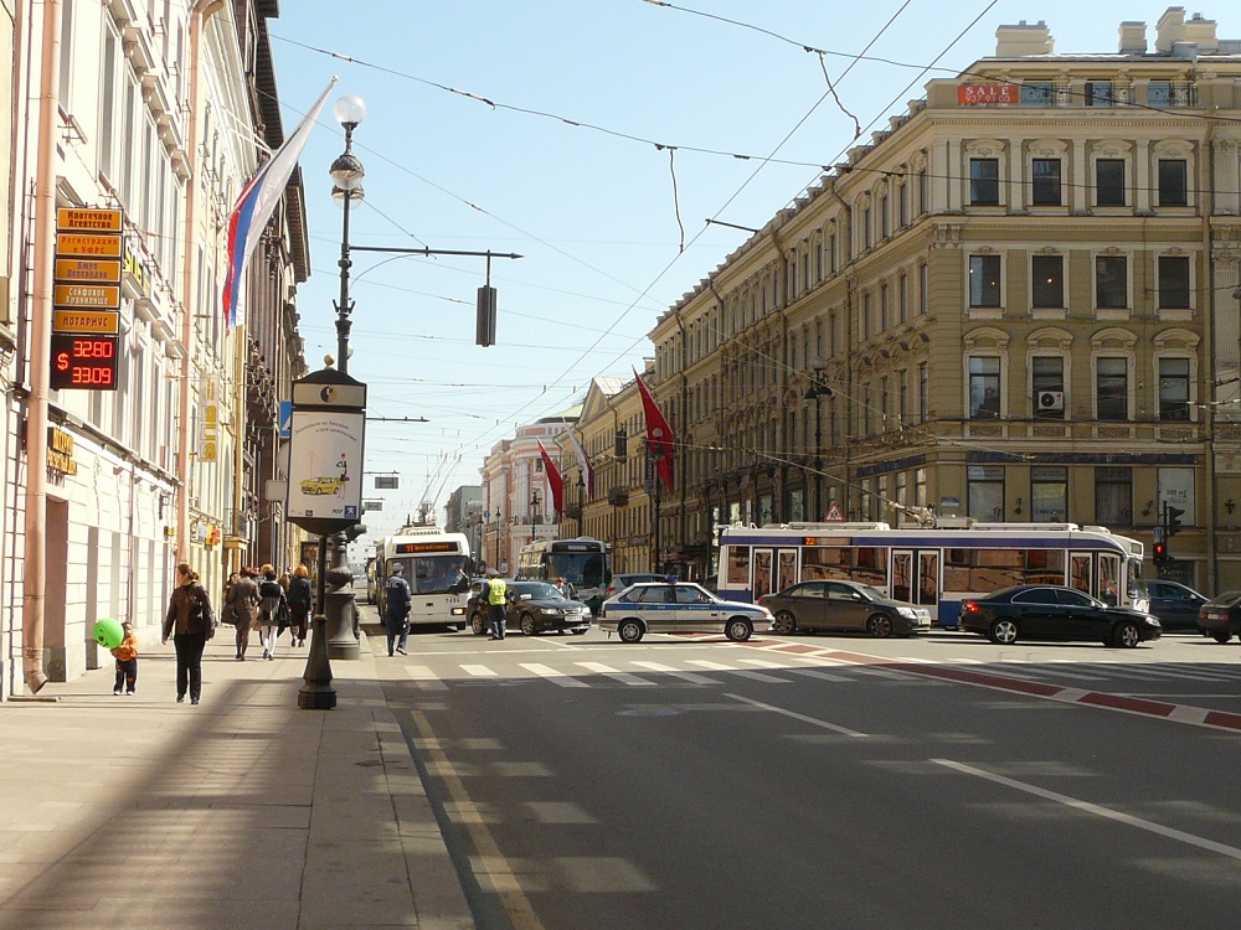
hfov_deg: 41.2
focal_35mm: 46
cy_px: 465
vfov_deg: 31.5
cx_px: 620
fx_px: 1649
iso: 100
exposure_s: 1/320
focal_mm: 4.7
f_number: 5.6
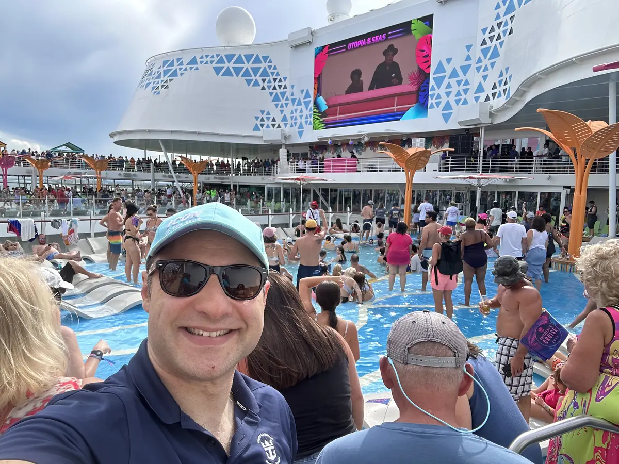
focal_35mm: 23
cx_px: 310
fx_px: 411
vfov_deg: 58.9
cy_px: 232
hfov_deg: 73.9
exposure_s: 1/389
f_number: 1.9
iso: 25
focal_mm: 2.69
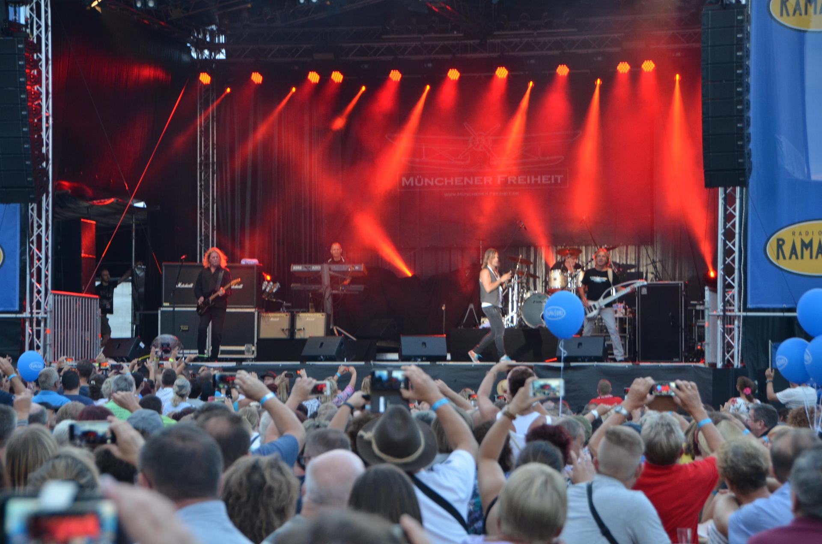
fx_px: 2393
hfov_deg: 19.5
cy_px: 272
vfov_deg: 13.0
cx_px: 411
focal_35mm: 105
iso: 640
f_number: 6.3
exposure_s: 1/60
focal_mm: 70
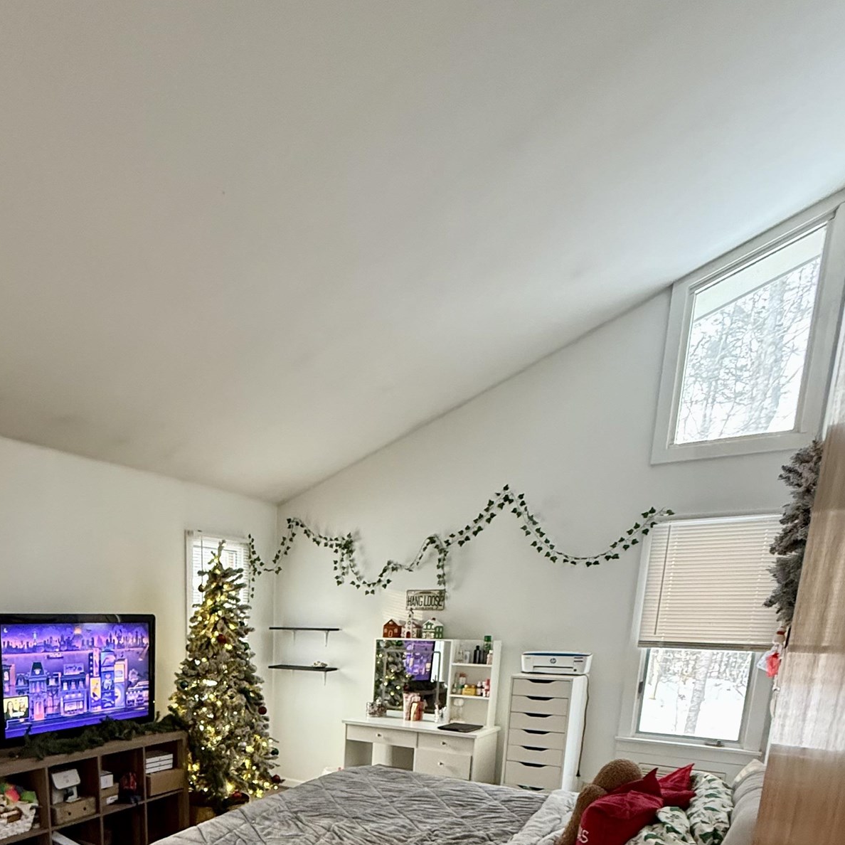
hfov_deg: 62.4
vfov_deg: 56.1
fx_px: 663
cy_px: 762
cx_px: 245
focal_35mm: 24
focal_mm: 2.22
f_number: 2.2
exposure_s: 1/60
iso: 640
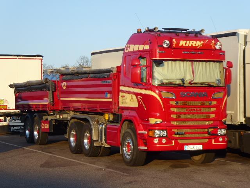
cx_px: 125
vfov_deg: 15.1
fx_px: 708
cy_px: 94
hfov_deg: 20.0
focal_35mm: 98
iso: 80
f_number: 4.9
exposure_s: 1/200
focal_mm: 16.1
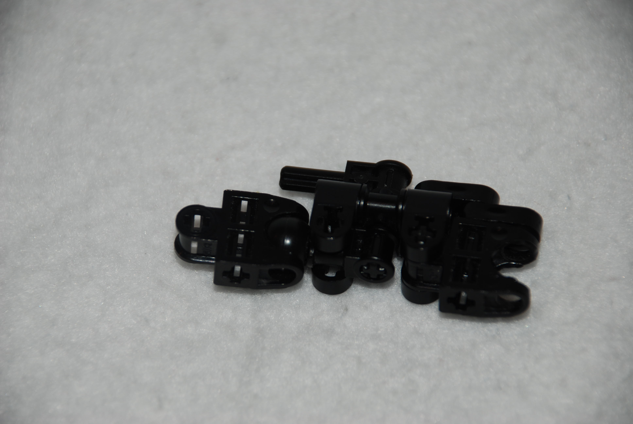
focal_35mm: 202
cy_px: 212
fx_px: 3565
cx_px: 316
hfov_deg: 10.1
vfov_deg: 6.8
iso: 100
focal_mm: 135
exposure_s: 1/60
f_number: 5.6
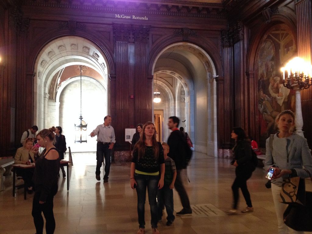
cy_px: 117
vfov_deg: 40.7
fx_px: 315
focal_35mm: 35
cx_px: 156
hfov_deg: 52.6
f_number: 2.4
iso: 320
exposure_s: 1/20
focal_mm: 4.28
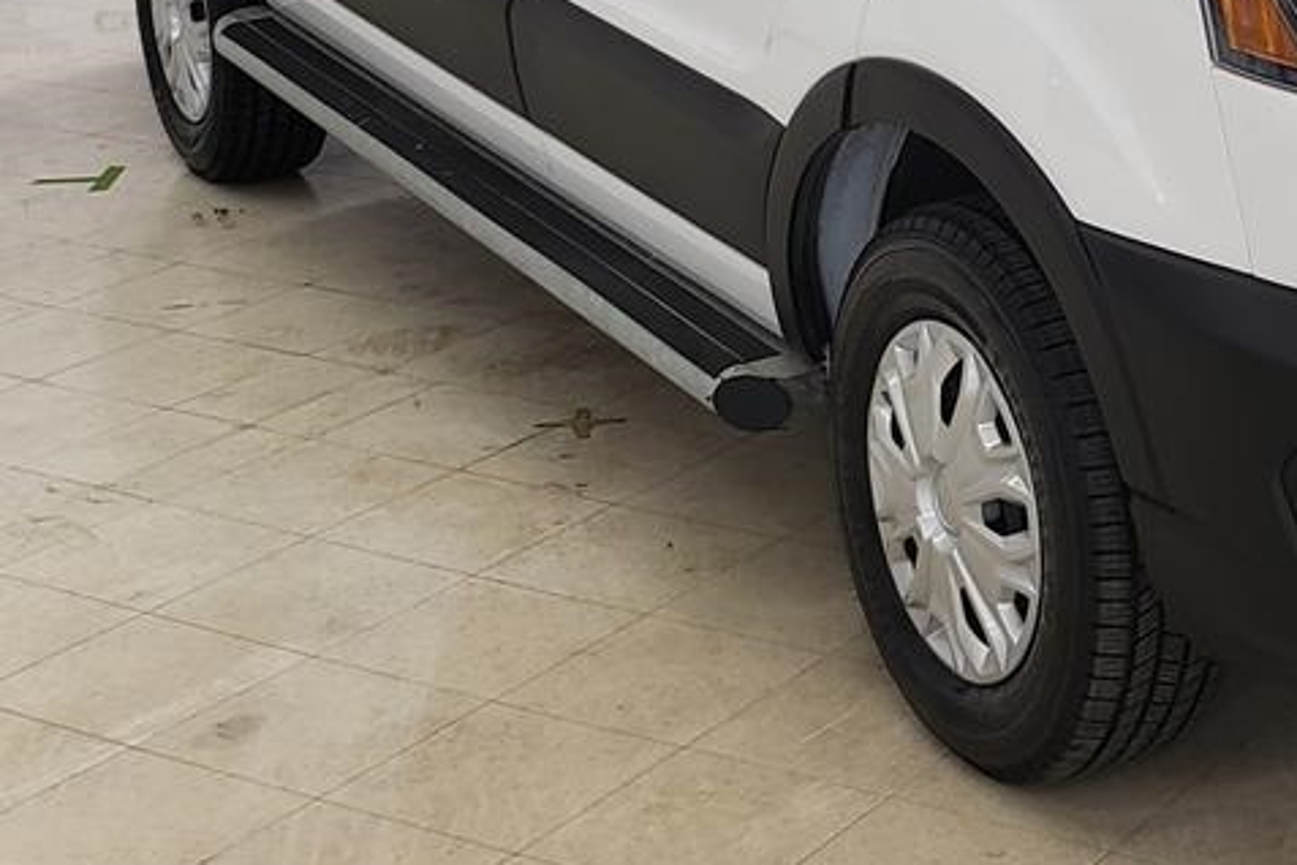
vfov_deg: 22.7
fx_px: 2089
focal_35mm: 58
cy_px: 46
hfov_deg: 31.8
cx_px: 1305
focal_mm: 4.3
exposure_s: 1/60
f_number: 2.4
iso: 125
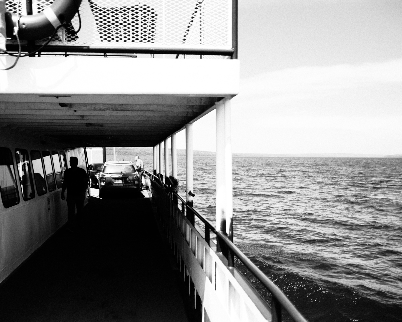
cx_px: 157
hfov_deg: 61.6
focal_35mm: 28
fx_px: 333
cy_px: 159
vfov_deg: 51.5
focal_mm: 16
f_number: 1.4
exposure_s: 1/6400
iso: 125
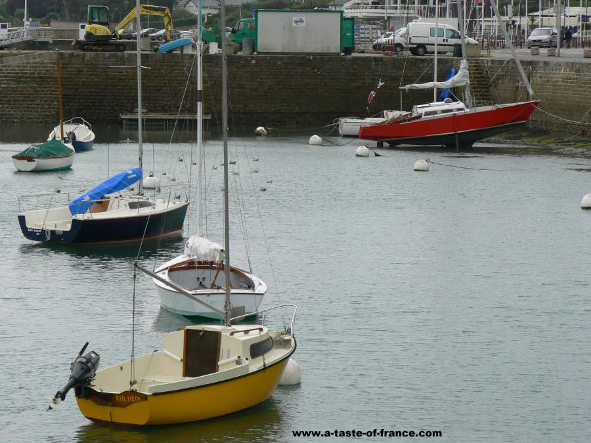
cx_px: 296
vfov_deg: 10.1
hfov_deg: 13.4
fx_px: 2510
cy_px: 222
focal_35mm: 147
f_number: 5.6
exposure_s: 1/400
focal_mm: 24.6
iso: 80
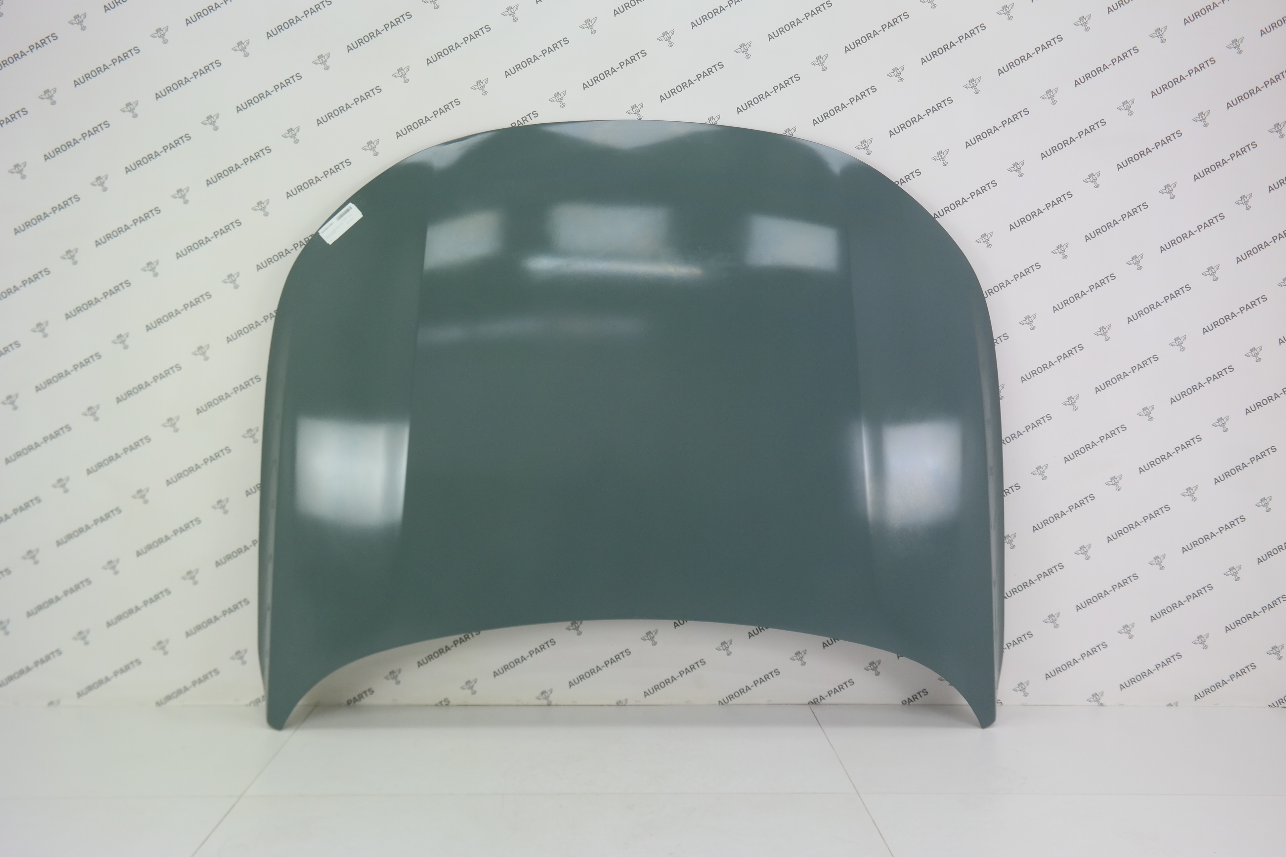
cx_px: 643
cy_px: 428
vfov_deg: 43.6
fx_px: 1072
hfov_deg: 61.9
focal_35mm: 30
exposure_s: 1/40
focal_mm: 20
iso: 200
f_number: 5.6
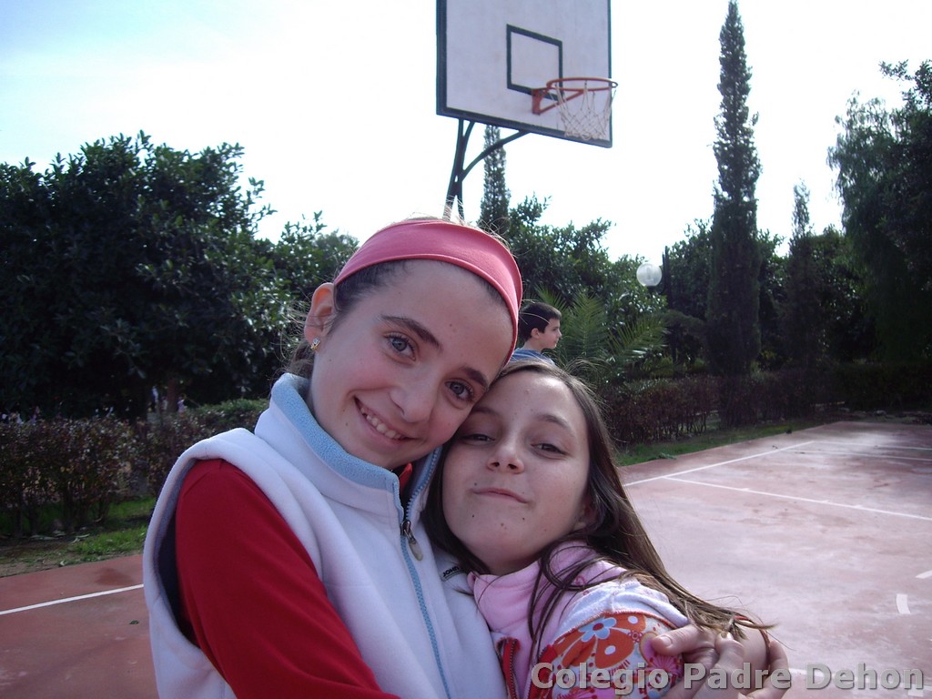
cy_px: 350
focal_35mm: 38
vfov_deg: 37.7
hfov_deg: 49.0
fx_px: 1023
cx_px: 466
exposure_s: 1/640
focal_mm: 6.2
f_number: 4.3
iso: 64
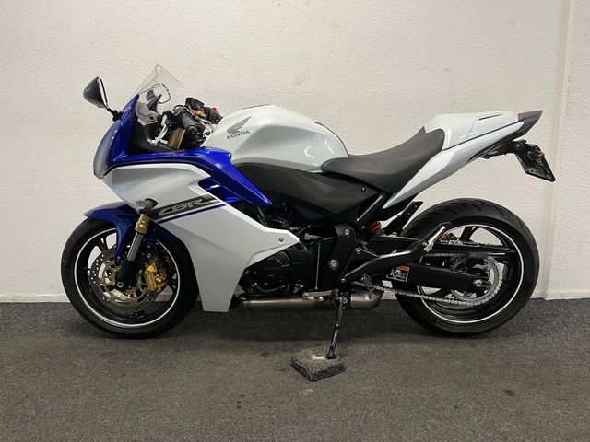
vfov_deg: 53.1
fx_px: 443
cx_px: 295
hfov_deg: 67.3
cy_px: 221
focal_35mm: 26
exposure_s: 1/50
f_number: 1.6
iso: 80
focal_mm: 5.1
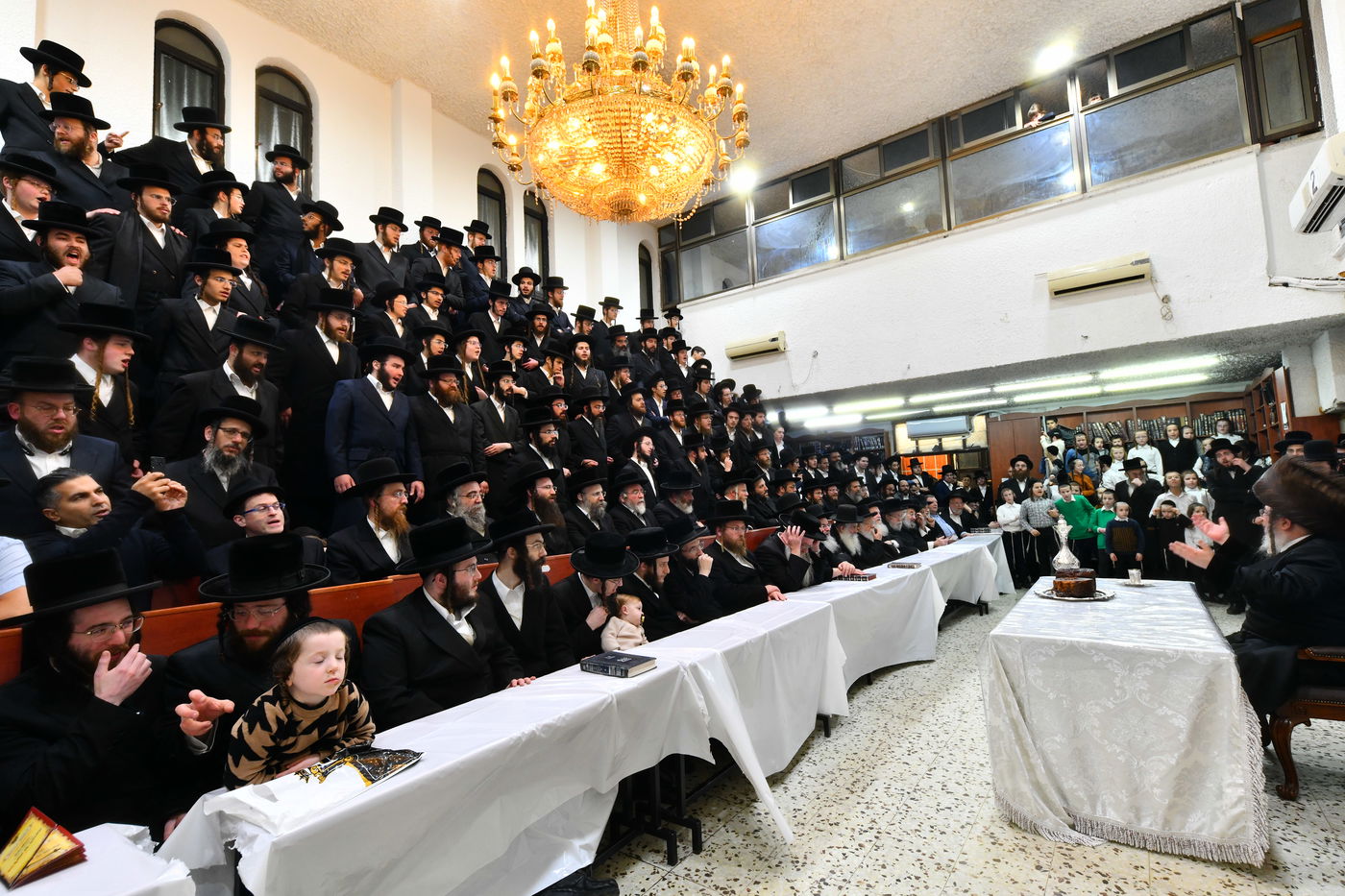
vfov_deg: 70.4
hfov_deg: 93.3
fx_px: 635
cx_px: 672
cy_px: 448
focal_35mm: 17
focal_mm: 17
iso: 1600
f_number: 5.6
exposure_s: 1/160
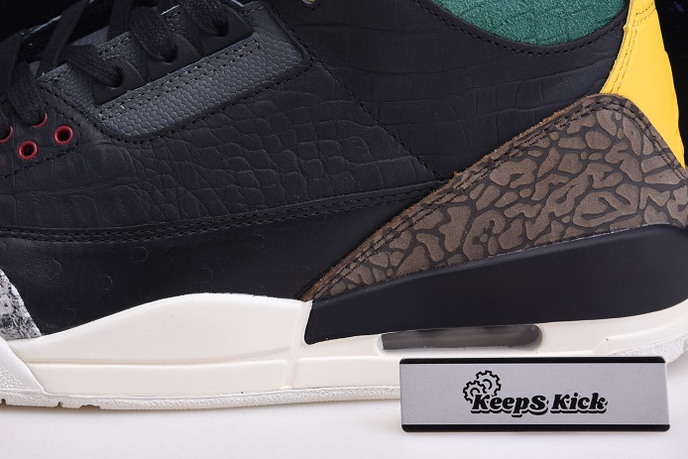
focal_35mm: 159
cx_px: 178
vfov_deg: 8.6
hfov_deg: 12.9
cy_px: 92
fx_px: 3039
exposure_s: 1/125
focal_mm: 92
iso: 100
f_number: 11
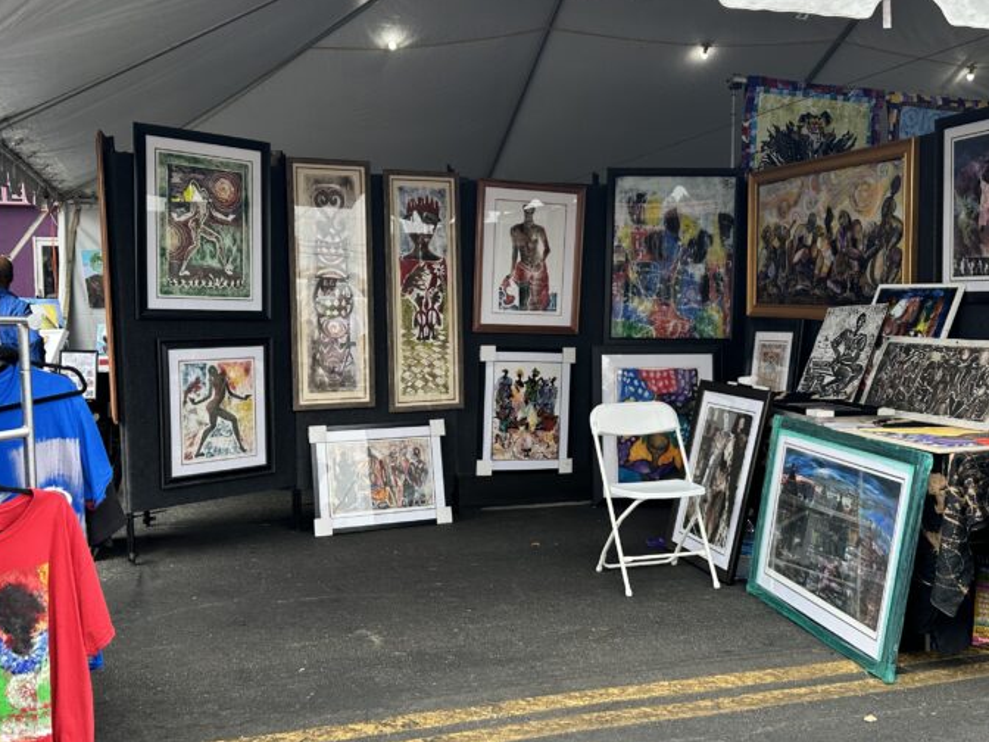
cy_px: 389
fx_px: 1000
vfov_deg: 40.7
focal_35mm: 35
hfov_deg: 52.6
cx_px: 474
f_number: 1.78
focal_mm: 6.86
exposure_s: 1/646
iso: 80
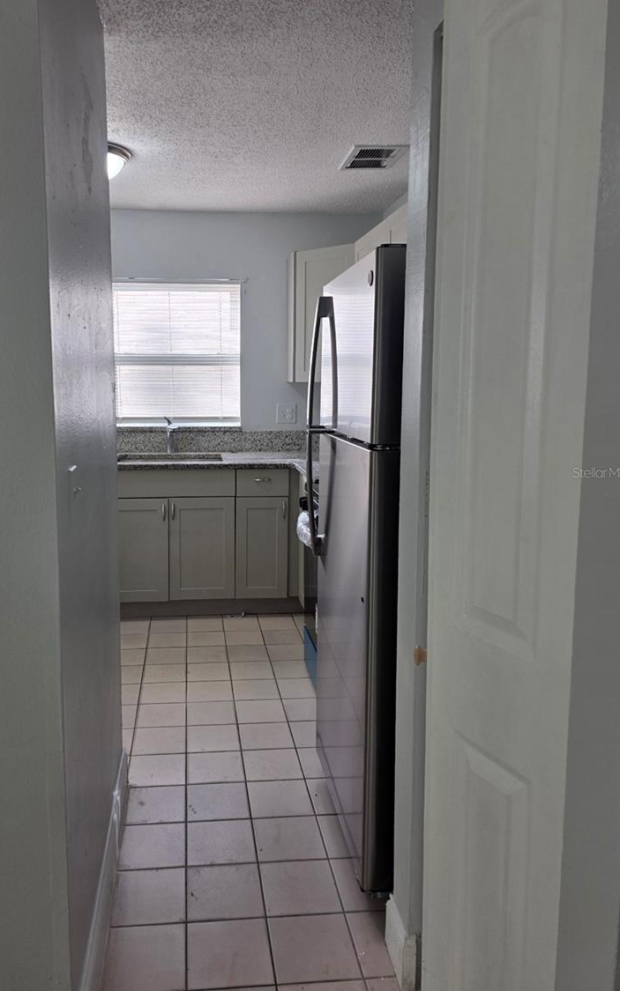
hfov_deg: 47.2
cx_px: 238
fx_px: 703
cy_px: 472
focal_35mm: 26
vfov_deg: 70.4
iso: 80
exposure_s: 1/182
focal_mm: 6.3
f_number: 1.7
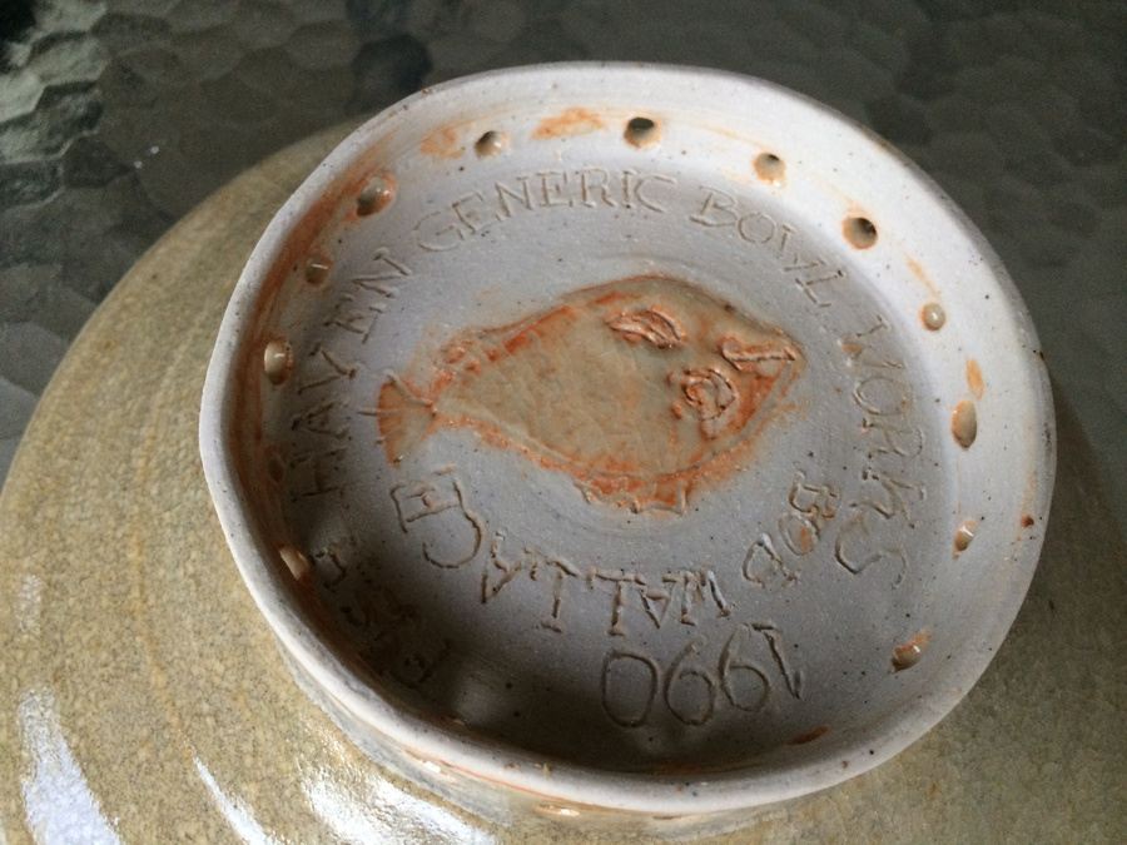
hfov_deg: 60.0
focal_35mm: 30
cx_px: 564
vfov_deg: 46.8
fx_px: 977
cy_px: 422
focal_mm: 4.12
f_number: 2.2
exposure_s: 1/30
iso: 64
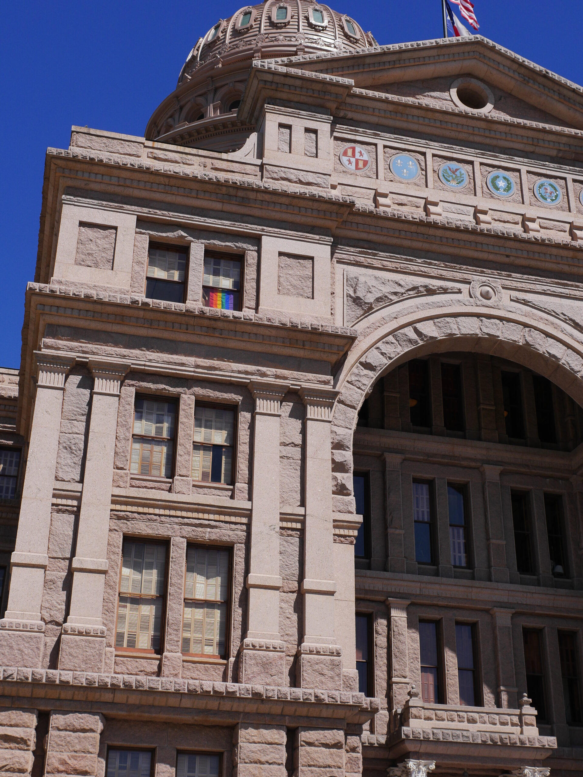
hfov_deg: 29.1
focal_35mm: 50
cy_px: 388
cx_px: 292
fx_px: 1123
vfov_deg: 38.2
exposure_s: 1/1300
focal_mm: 25
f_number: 5.6
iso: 200
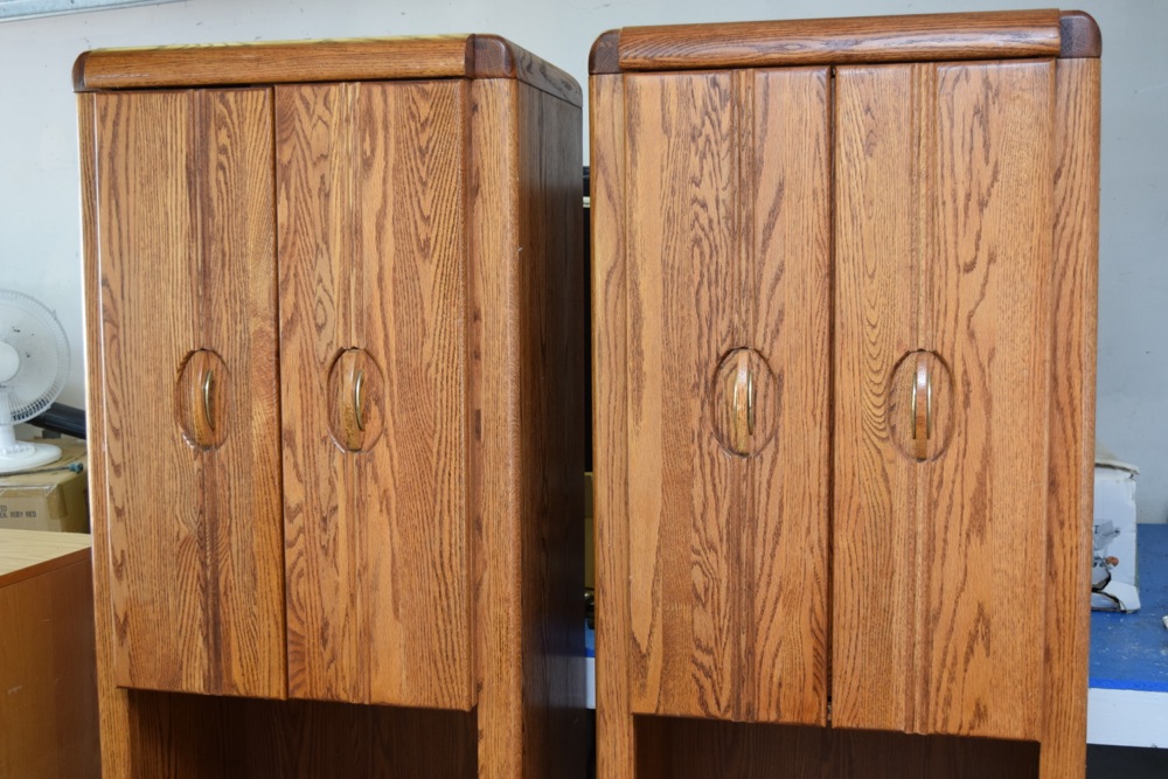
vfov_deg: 29.9
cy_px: 390
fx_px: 1460
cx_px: 584
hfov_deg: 43.6
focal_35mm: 45
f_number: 5
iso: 800
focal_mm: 30
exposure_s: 1/100
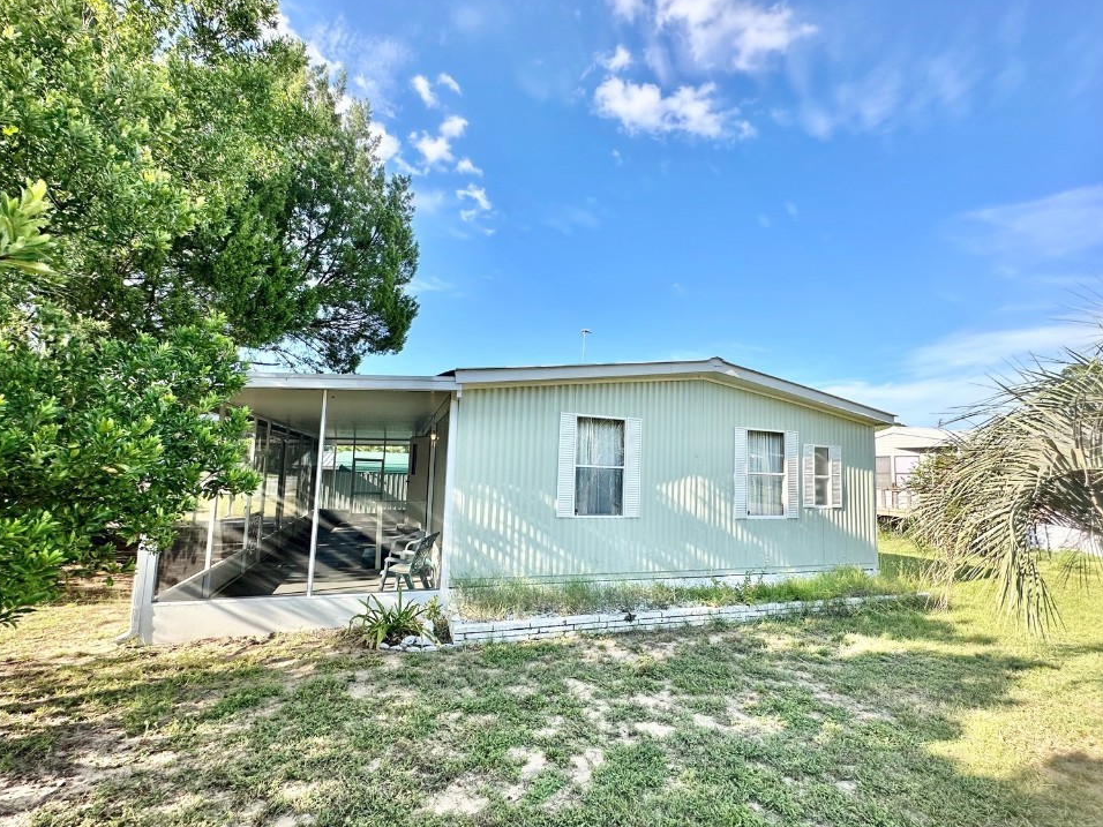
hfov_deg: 98.2
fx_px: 478
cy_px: 430
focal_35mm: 15
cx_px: 560
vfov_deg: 81.7
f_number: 2.2
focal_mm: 2.22
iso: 40
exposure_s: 1/824
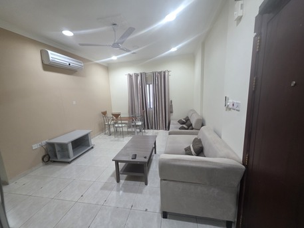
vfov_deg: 89.9
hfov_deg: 106.2
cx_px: 152
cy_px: 114
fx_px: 114
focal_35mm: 13
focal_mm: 2.2
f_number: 1.9
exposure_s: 1/50
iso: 250
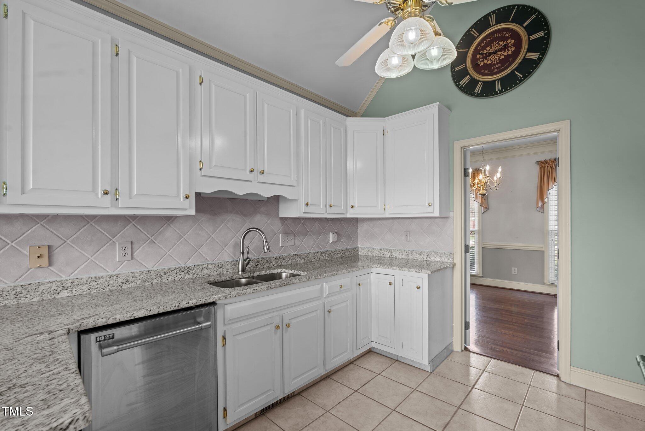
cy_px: 216
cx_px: 322
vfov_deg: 73.8
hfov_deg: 96.7
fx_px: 287
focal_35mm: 16
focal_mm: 16
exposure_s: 1/1.25
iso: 250
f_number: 8
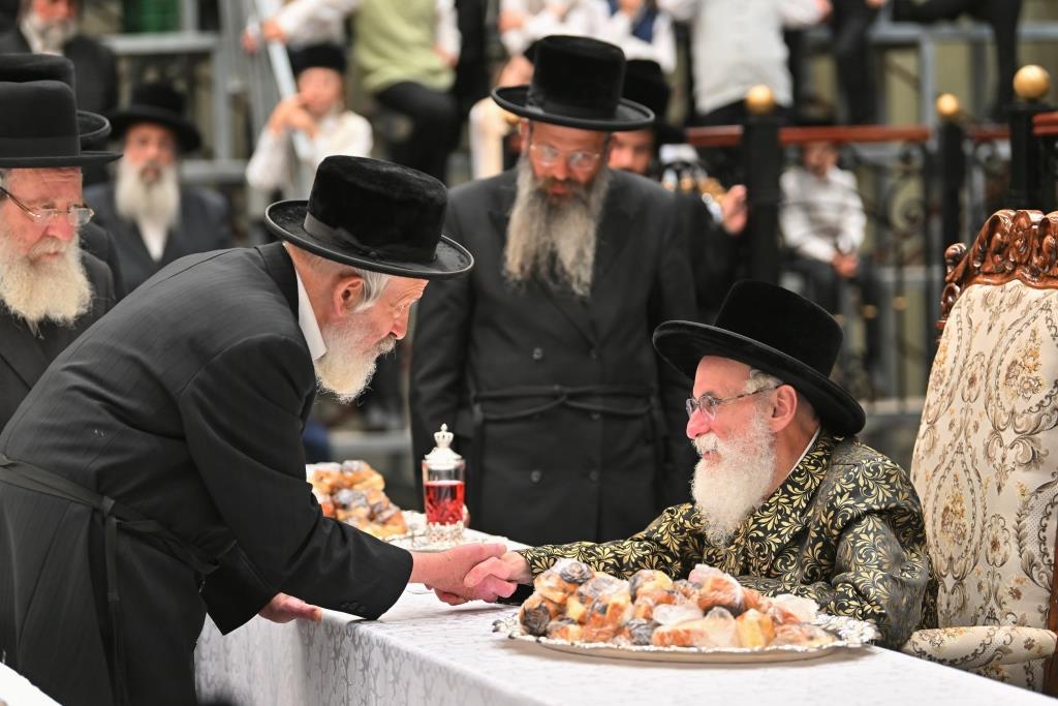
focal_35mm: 125
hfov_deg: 16.4
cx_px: 529
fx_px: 3674
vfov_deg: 11.0
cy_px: 353
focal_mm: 125
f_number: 2.8
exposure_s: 1/320
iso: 400
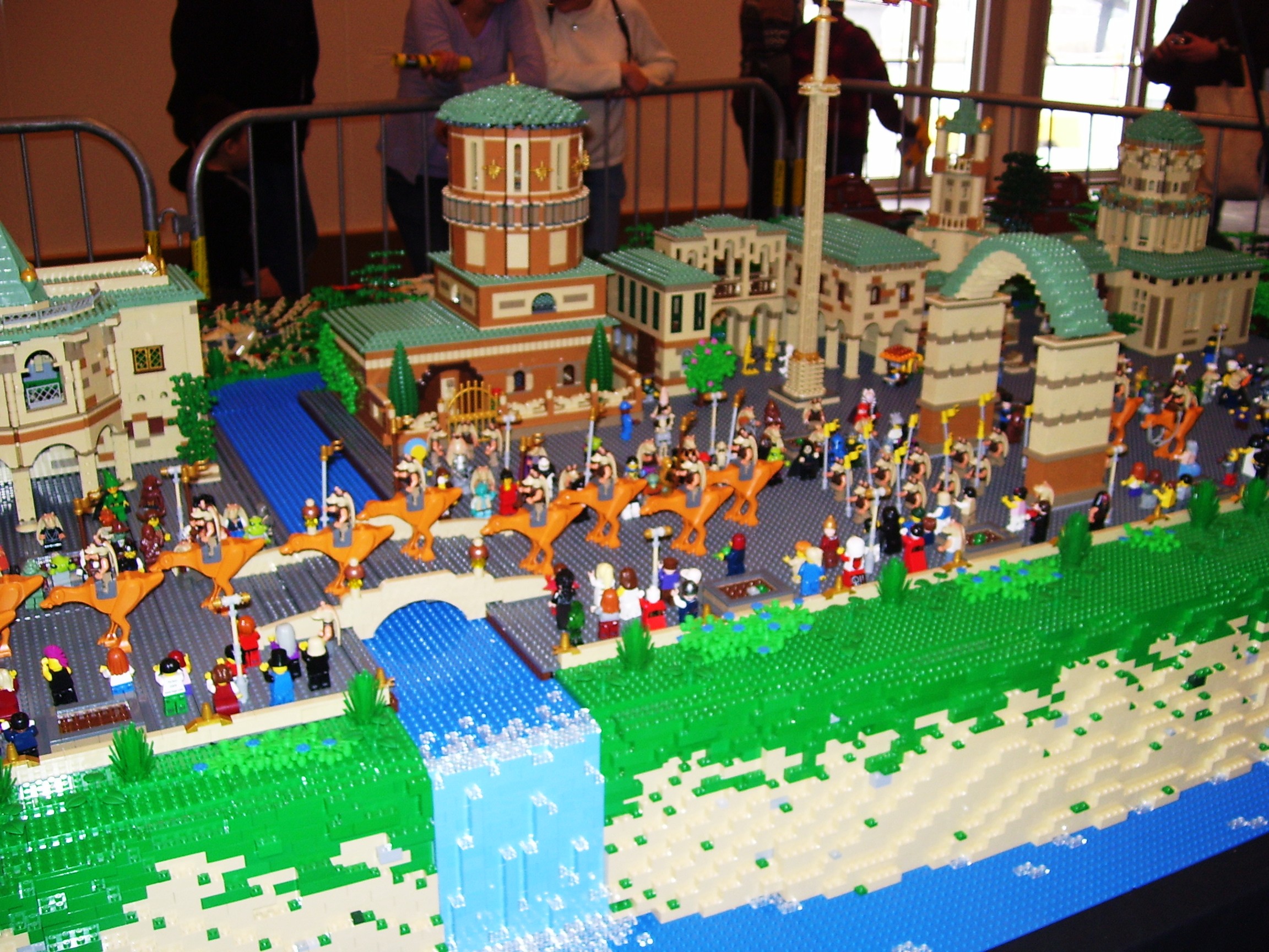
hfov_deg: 51.4
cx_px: 634
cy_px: 476
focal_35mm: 36
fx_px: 1320
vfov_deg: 39.7
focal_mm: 6
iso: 80
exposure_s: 1/60
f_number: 2.7
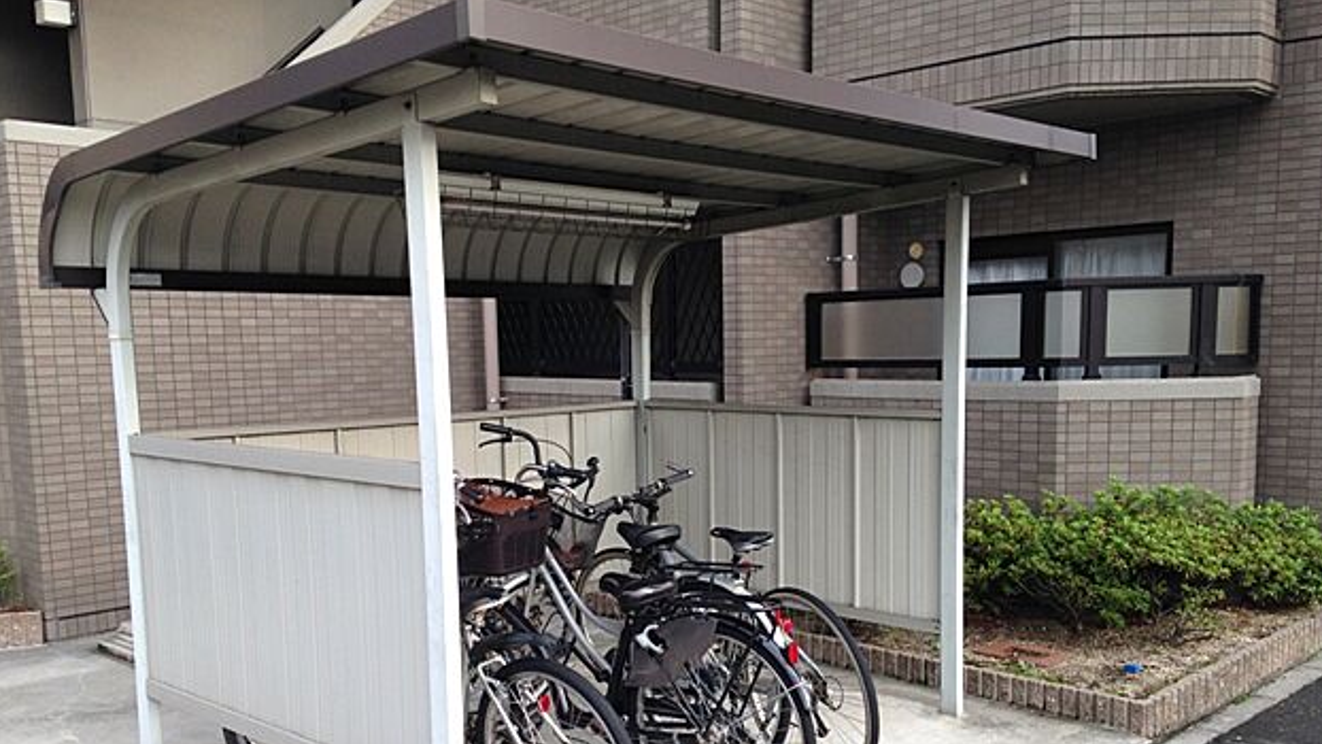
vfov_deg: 31.8
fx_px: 1297
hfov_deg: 54.0
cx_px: 674
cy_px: 491
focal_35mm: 37
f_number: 2.4
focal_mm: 4.12
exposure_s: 1/261
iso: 50
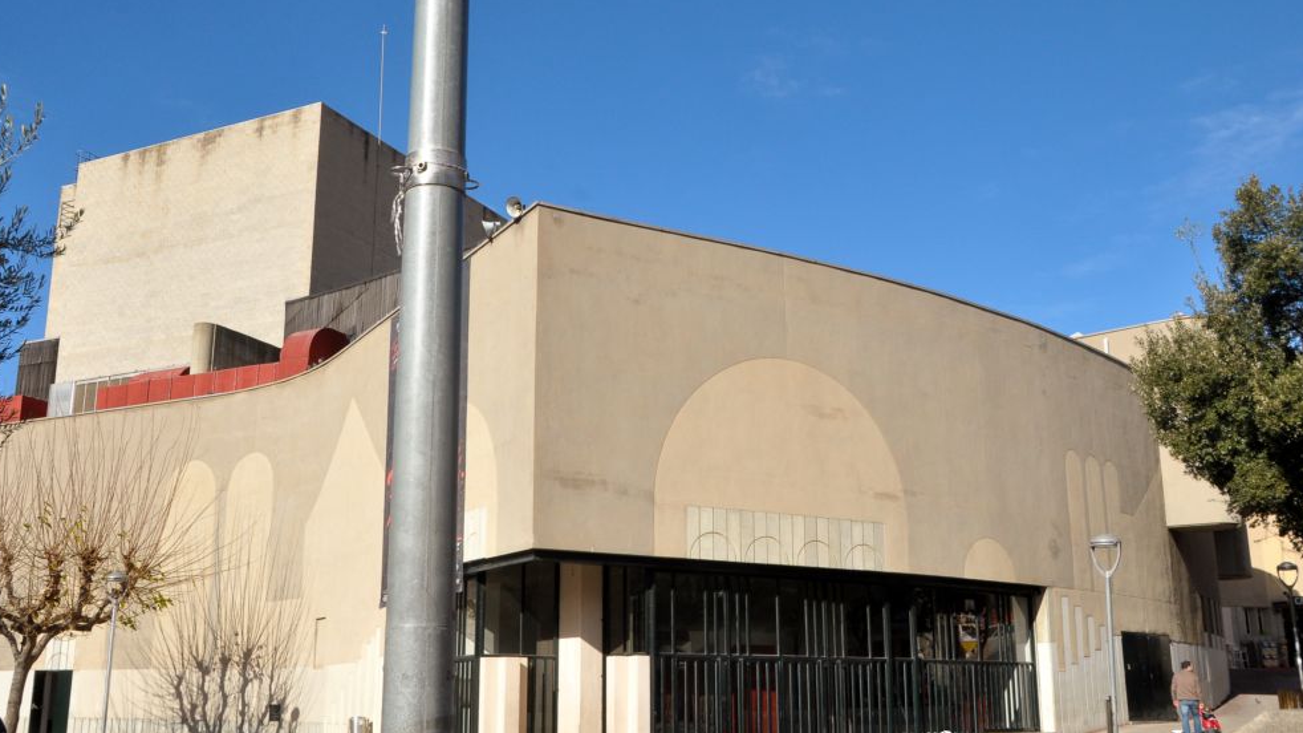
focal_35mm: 36
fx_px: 1244
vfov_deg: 32.8
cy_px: 359
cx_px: 638
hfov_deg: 55.3
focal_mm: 22
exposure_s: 1/500
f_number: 11
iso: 500
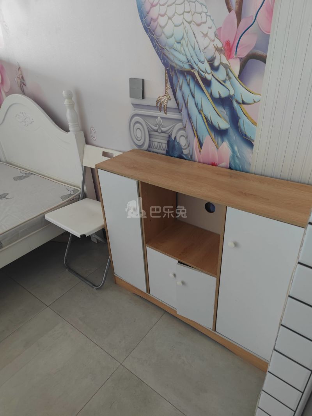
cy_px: 208
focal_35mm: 38
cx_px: 156
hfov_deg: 37.7
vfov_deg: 49.0
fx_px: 457
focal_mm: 7.59
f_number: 1.95
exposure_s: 1/50
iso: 577
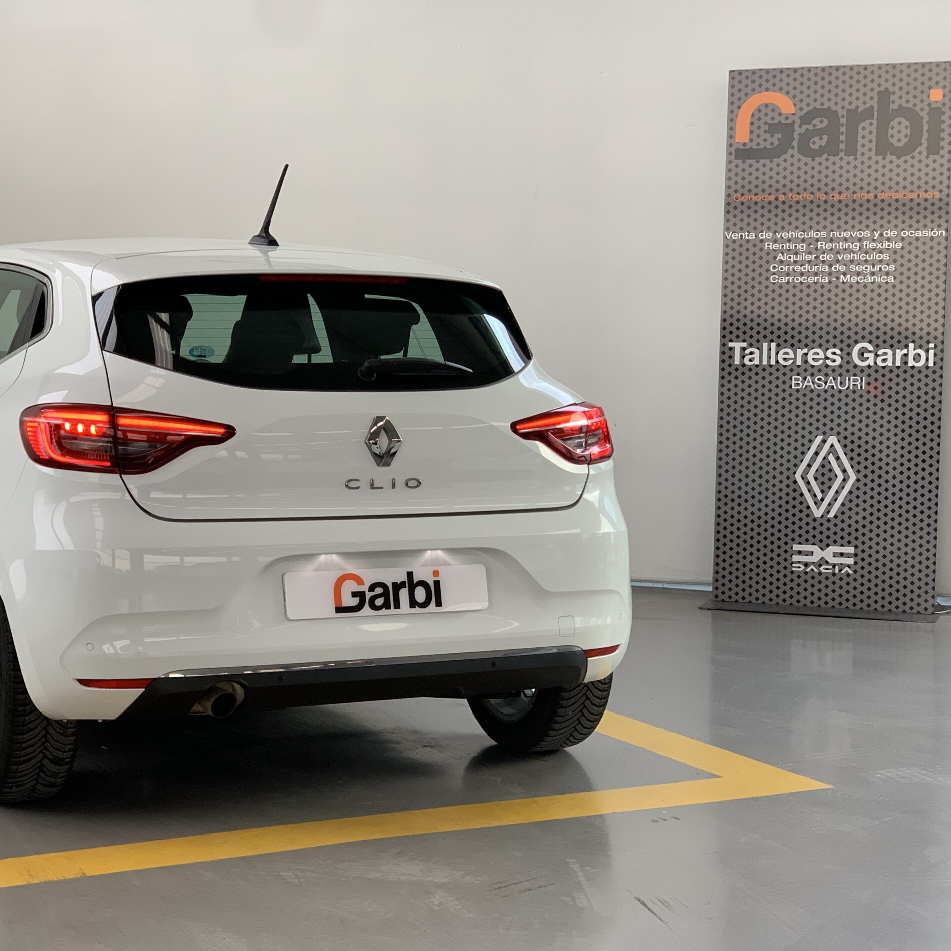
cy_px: 478
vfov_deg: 27.7
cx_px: 352
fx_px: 1927
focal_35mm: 62
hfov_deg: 27.6
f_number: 2.4
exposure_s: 1/122
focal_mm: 6
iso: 100
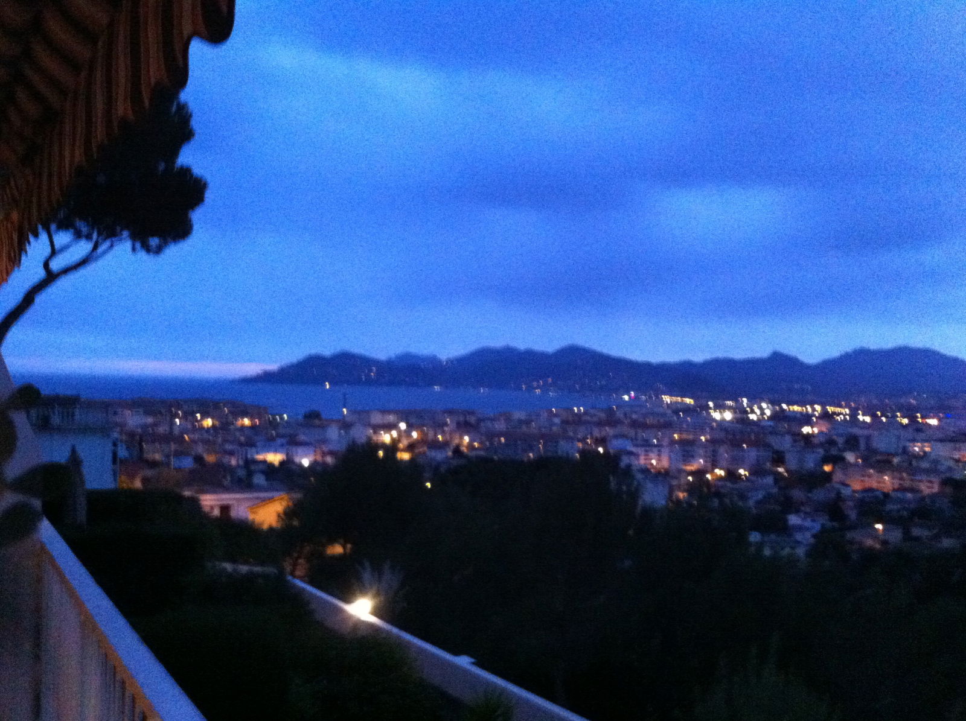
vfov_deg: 40.6
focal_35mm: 35
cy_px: 360
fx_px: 975
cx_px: 483
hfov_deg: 52.7
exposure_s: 1/15
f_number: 2.8
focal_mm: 3.85
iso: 1000
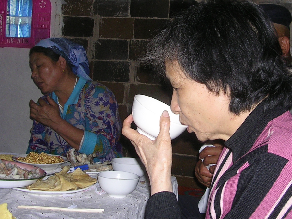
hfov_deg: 30.1
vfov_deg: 22.8
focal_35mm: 64
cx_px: 190
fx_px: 540
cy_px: 74
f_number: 2.8
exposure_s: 1/60.1
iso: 50
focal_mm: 5.8
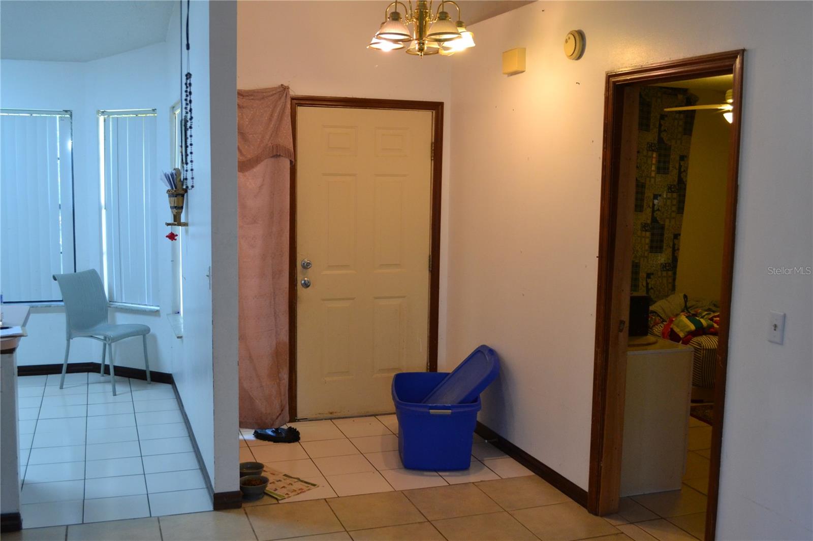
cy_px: 270
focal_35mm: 36
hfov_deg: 53.1
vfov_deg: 36.9
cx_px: 406
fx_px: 813
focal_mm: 24
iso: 1400
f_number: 4
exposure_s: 1/60
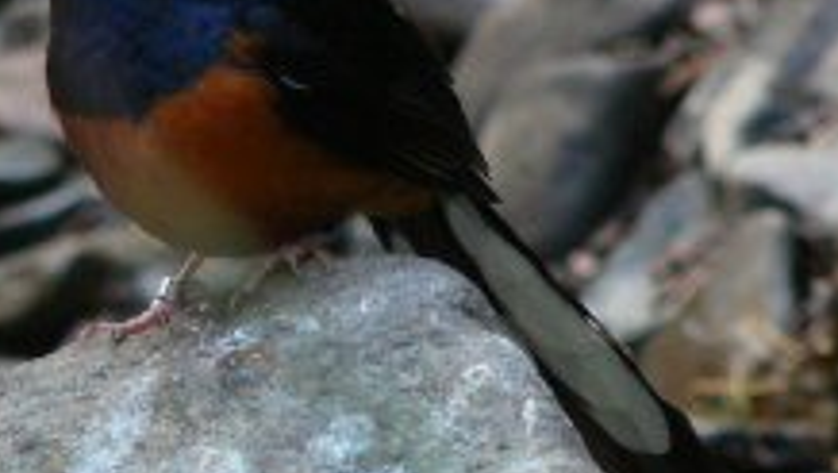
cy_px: 133
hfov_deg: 2.5
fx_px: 19413
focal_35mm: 873
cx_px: 211
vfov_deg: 1.4
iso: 200
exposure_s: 1/50
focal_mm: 52
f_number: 4.2
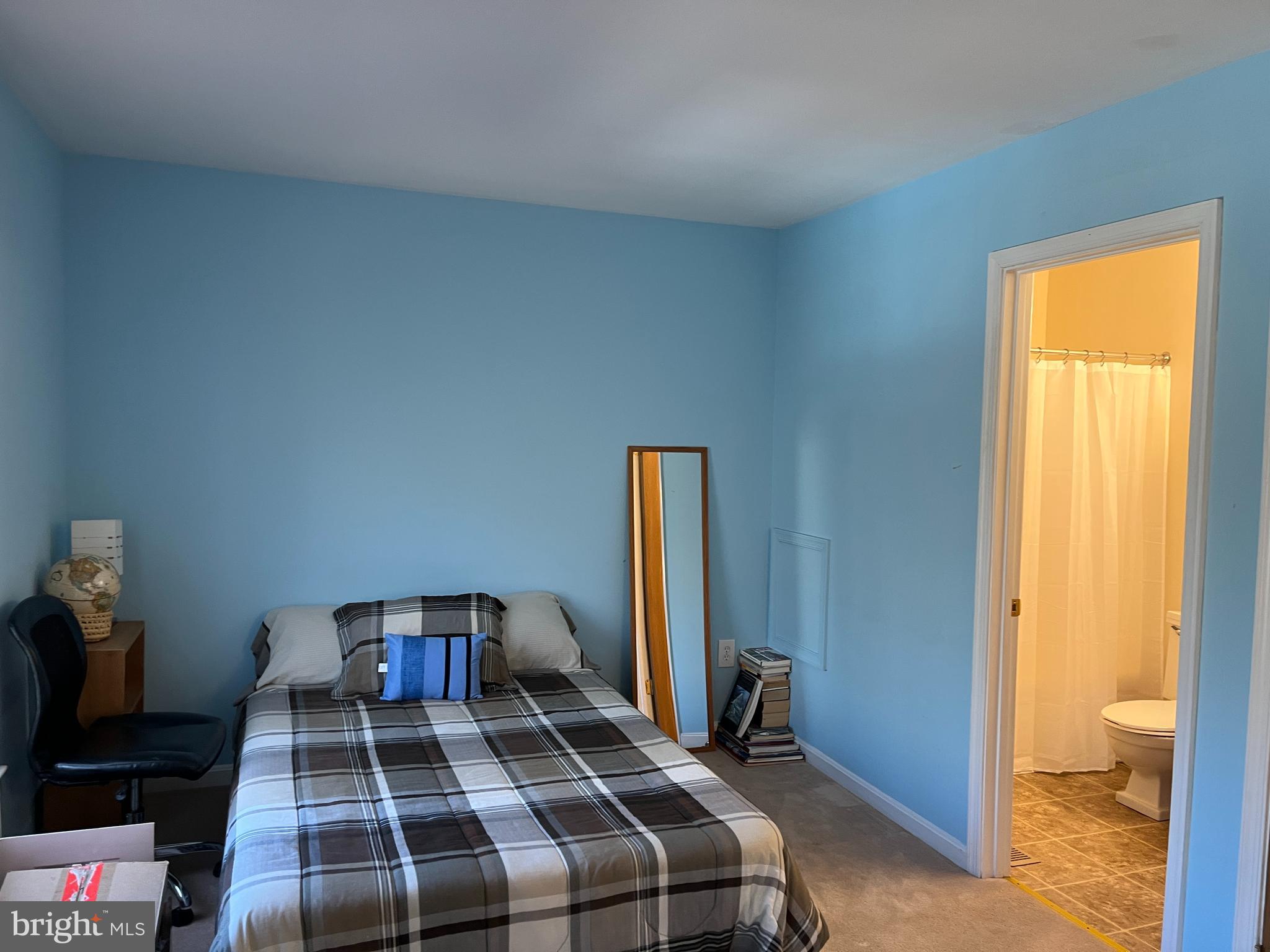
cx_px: 635
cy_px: 476
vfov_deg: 53.1
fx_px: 954
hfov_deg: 67.3
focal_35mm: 26
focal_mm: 5.1
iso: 125
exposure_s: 1/60
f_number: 1.6
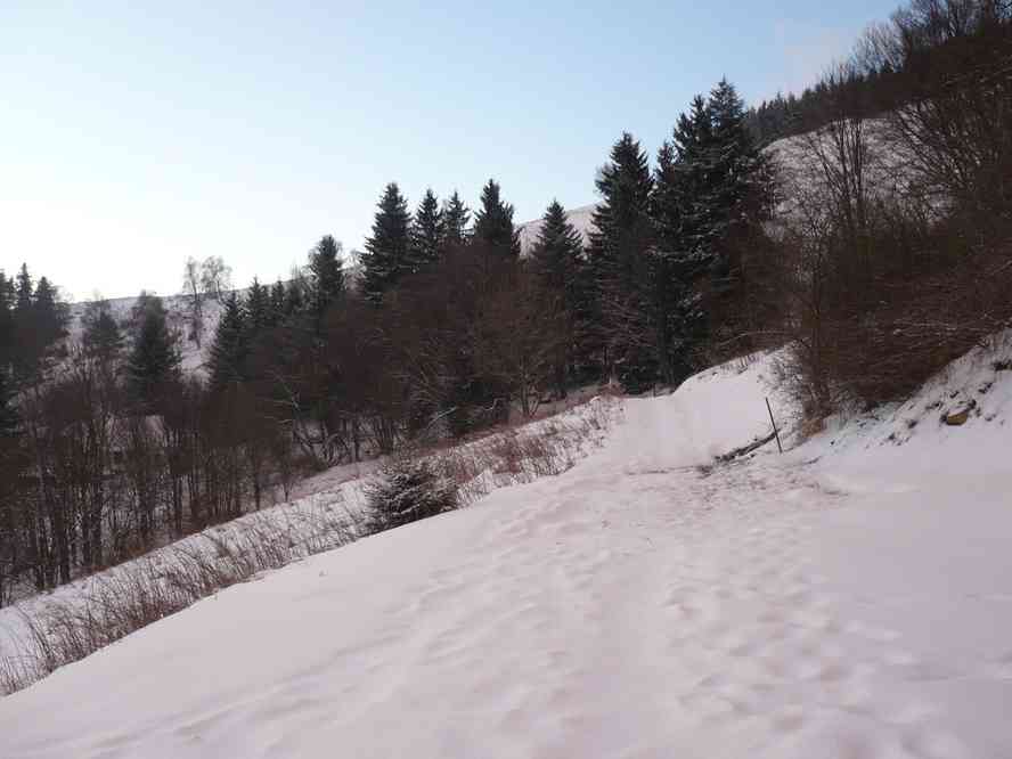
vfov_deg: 37.7
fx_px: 1111
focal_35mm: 38
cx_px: 506
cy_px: 380
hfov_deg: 49.0
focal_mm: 5.8
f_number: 2.8
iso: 100
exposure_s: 1/250
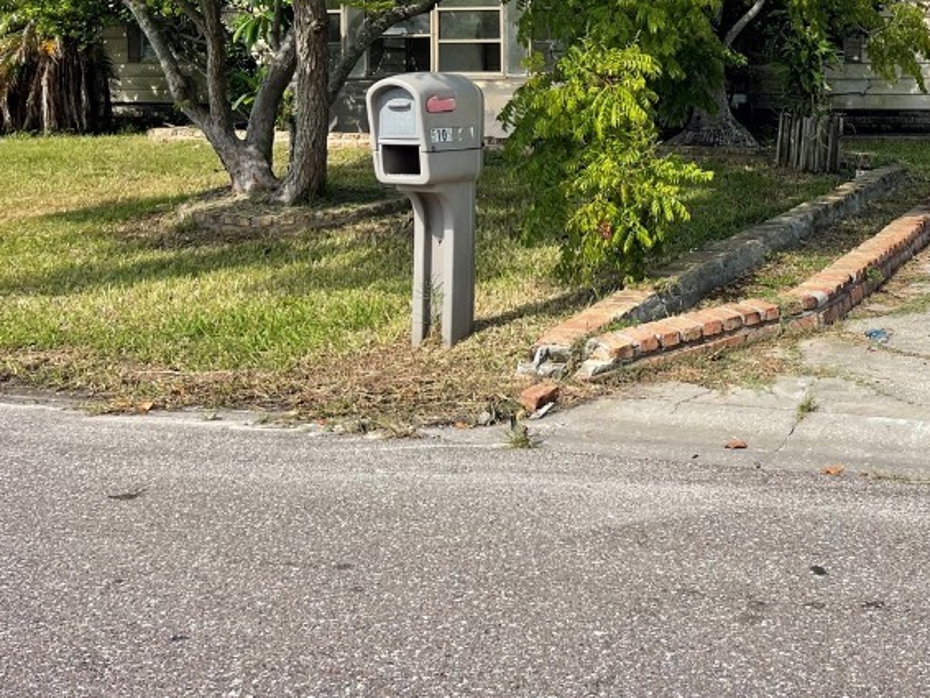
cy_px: 90
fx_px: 1263
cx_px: 810
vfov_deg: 29.8
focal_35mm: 47
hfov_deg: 38.1
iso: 32
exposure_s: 1/2786
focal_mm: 5.1
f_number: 1.6
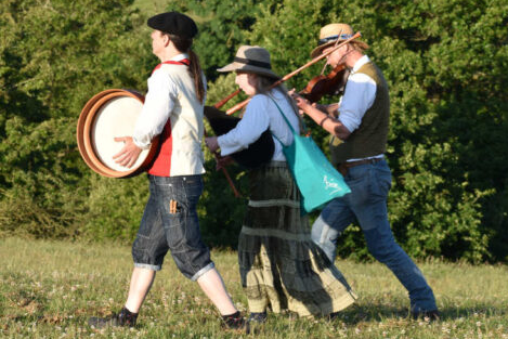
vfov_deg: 8.0
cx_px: 130
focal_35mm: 172
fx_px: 2428
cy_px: 100
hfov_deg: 11.9
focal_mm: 70
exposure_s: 1/250
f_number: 8
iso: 160
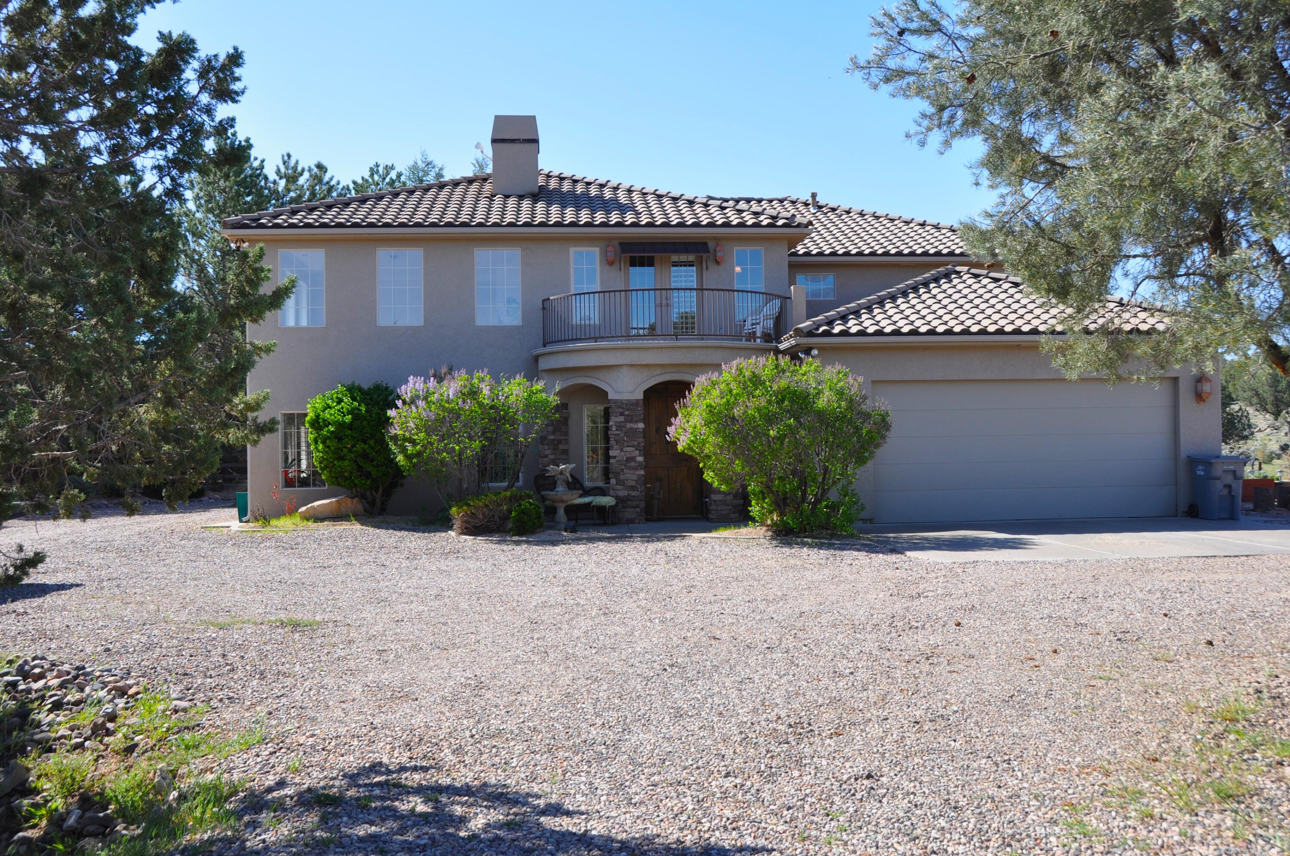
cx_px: 645
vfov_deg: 36.8
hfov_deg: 53.2
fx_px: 1288
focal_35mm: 36
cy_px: 428
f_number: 8
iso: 200
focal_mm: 24
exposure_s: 1/250
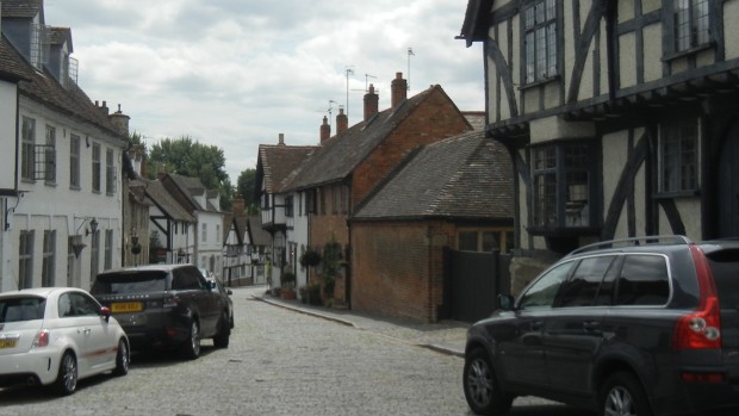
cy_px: 174
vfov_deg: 22.2
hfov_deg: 38.3
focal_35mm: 54
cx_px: 286
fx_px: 1058
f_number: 7
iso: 160
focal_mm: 5.4
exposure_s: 1/617
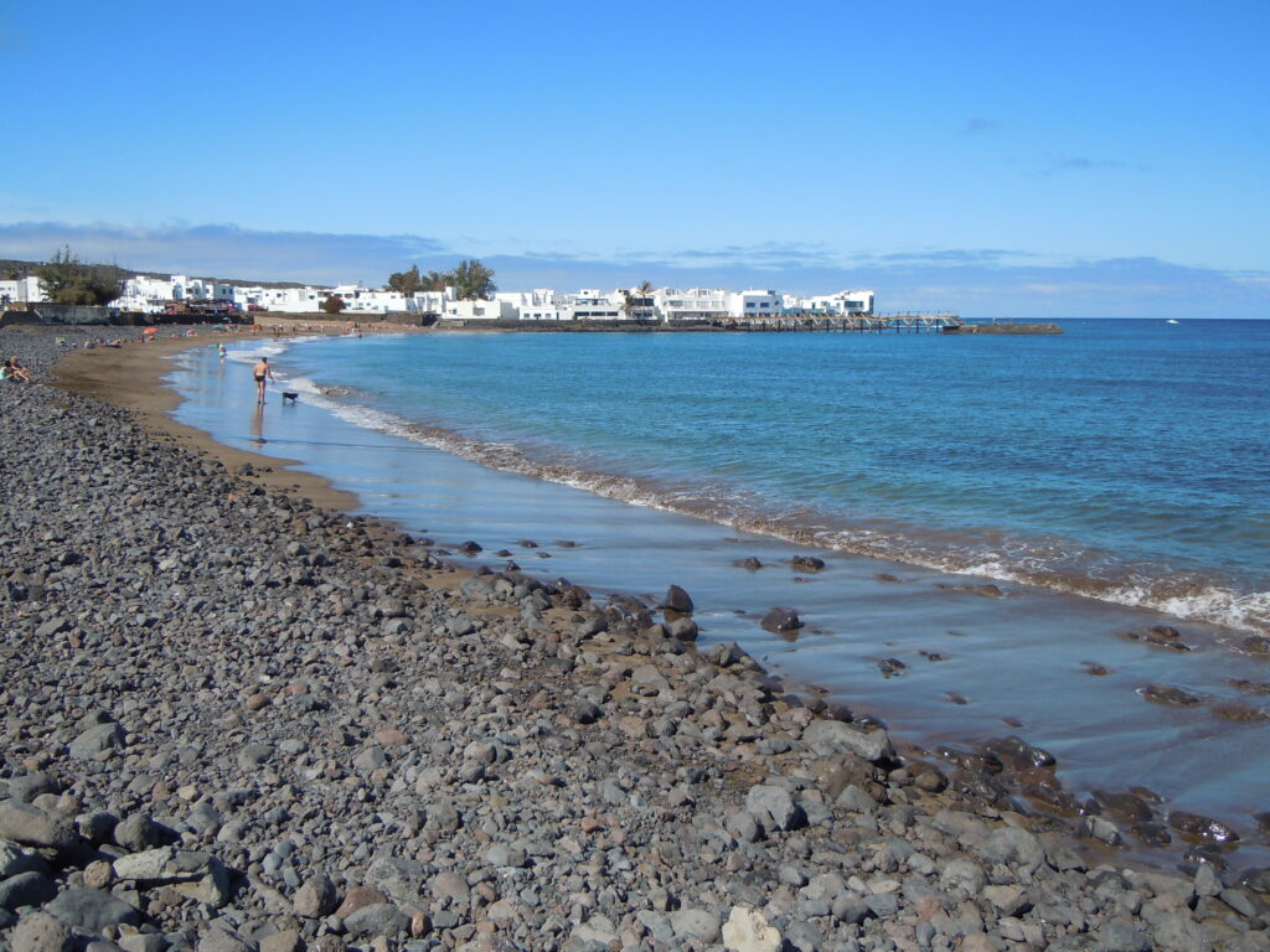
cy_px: 476
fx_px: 1101
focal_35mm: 30
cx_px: 635
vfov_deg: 46.8
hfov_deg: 60.0
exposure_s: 1/320
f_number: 7
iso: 100
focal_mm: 5.4
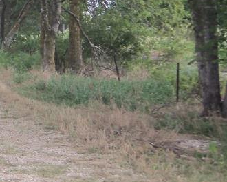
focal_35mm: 115
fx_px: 773
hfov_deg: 15.8
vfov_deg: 13.3
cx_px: -77
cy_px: 15
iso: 64
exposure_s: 1/125
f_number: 4.3
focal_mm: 6.8
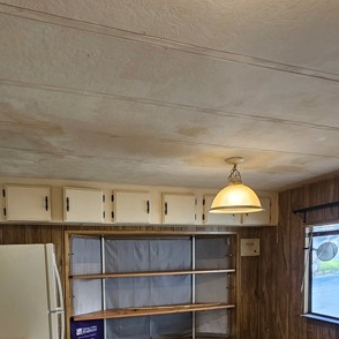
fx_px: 277
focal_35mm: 25
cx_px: 152
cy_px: 269
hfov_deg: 62.8
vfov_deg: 58.4
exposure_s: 1/60
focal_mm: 2.2
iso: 125
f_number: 2.2
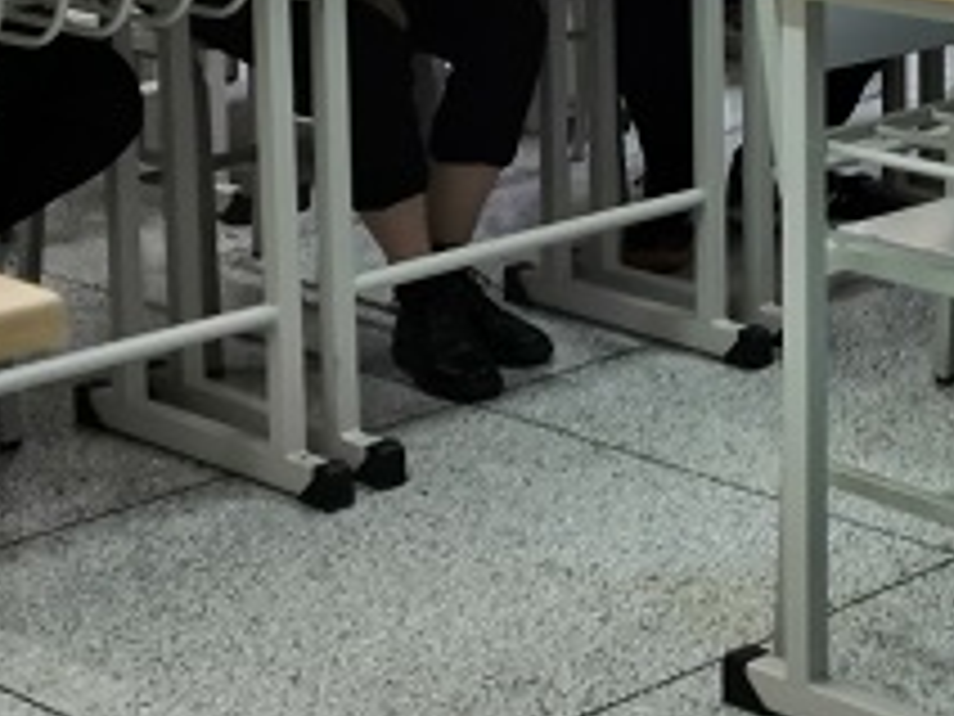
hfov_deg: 17.7
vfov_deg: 13.2
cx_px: 918
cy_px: -135
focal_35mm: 109
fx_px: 3004
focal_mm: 5.56
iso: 100
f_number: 1.6
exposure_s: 1/50
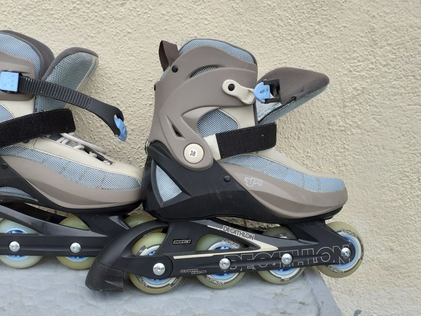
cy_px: 140
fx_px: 389
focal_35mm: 32
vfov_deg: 44.1
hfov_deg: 56.5
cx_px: 176
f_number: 1.9
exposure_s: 1/637
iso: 40
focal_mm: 3.6
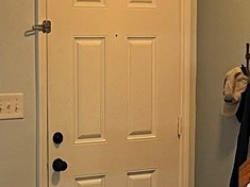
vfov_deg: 8.3
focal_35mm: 177
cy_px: 223
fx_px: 1278
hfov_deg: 11.1
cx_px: 222
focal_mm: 5.1
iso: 125
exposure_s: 1/60
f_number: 1.6
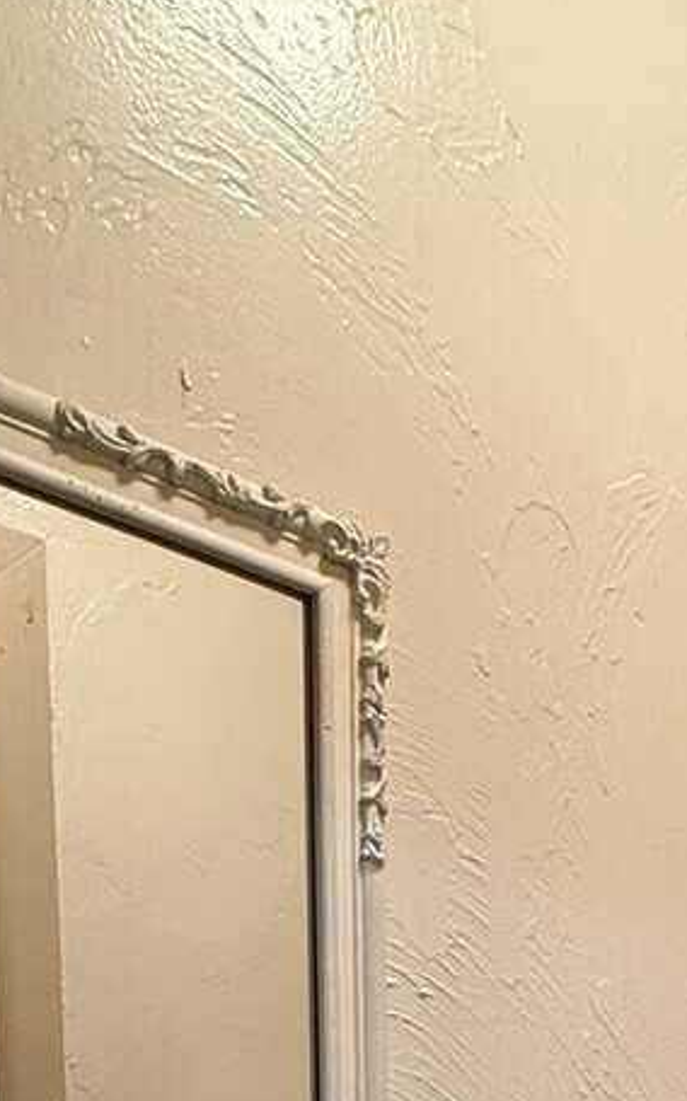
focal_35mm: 47
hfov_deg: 24.9
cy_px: 1556
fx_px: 1409
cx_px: 810
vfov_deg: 29.9
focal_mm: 2.22
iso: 250
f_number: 2.2
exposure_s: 1/60
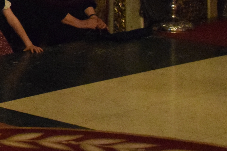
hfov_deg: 9.7
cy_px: -104
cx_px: -264
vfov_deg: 6.9
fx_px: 1229
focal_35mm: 195
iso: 6400
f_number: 4.2
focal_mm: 30
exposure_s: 1/50
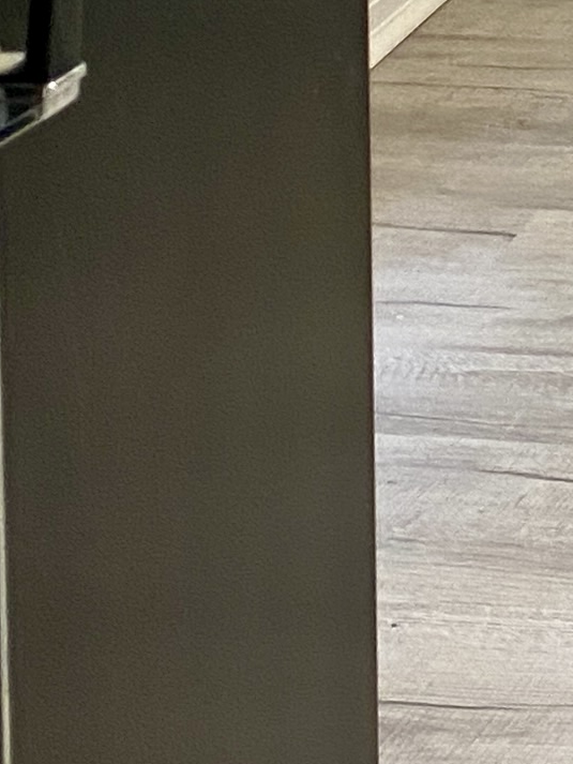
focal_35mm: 147
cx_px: 1396
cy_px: -583
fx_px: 3243
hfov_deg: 9.1
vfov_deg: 12.4
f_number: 1.8
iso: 100
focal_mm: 4.25
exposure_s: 1/60
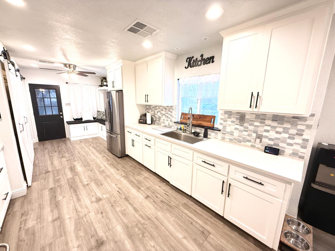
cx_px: 168
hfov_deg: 102.1
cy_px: 126
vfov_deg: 85.7
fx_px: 135
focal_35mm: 14
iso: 500
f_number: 2.2
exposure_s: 1/60
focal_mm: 2.22
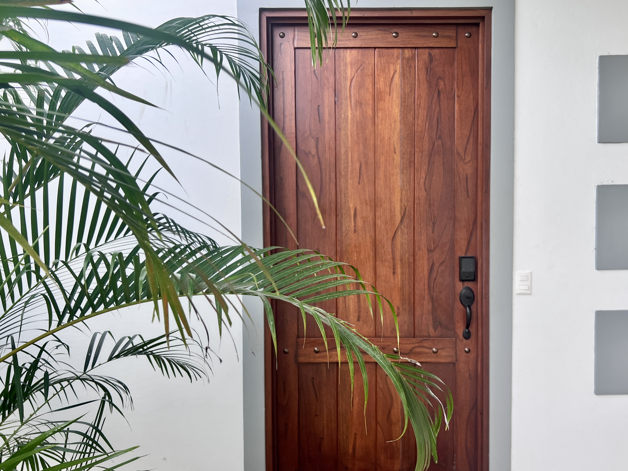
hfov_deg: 67.3
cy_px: 236
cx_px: 314
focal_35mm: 26
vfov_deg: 53.1
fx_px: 472
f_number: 1.5
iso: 32
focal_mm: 5.7
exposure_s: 1/131
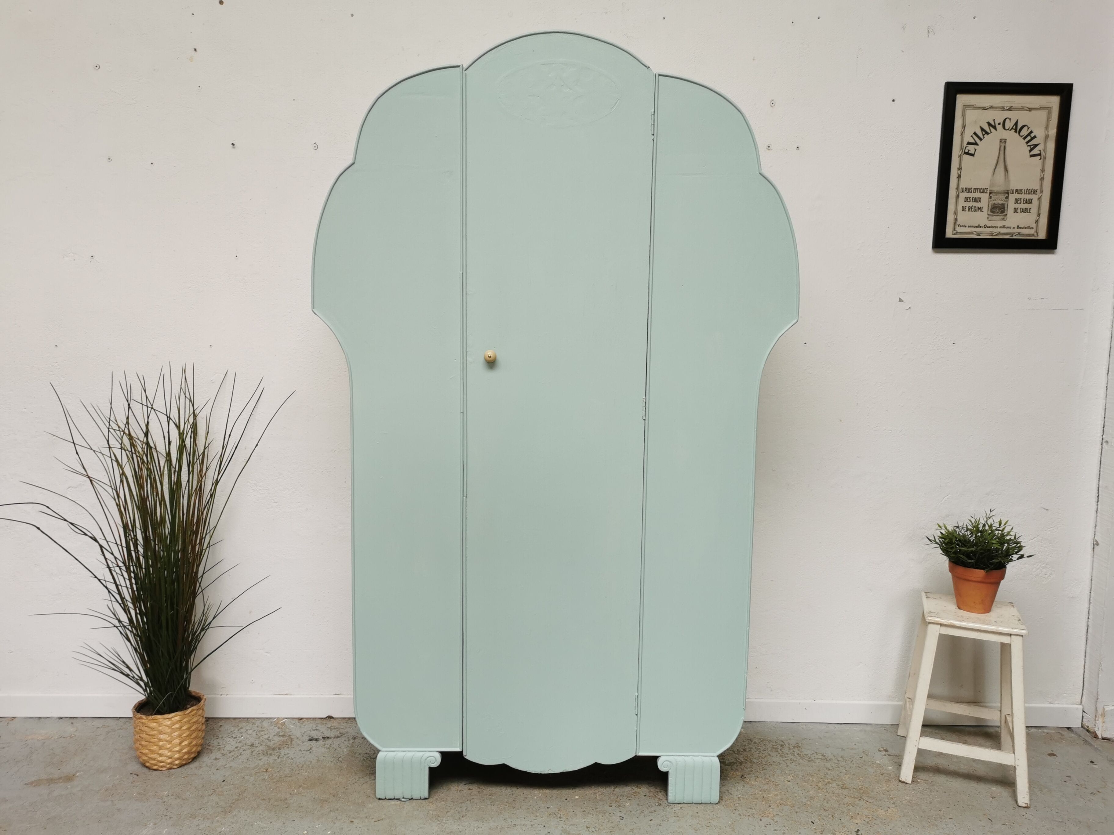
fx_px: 869
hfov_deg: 65.3
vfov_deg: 51.4
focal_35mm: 27
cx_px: 557
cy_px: 418
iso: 80
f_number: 1.8
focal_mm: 5.58
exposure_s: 1/100
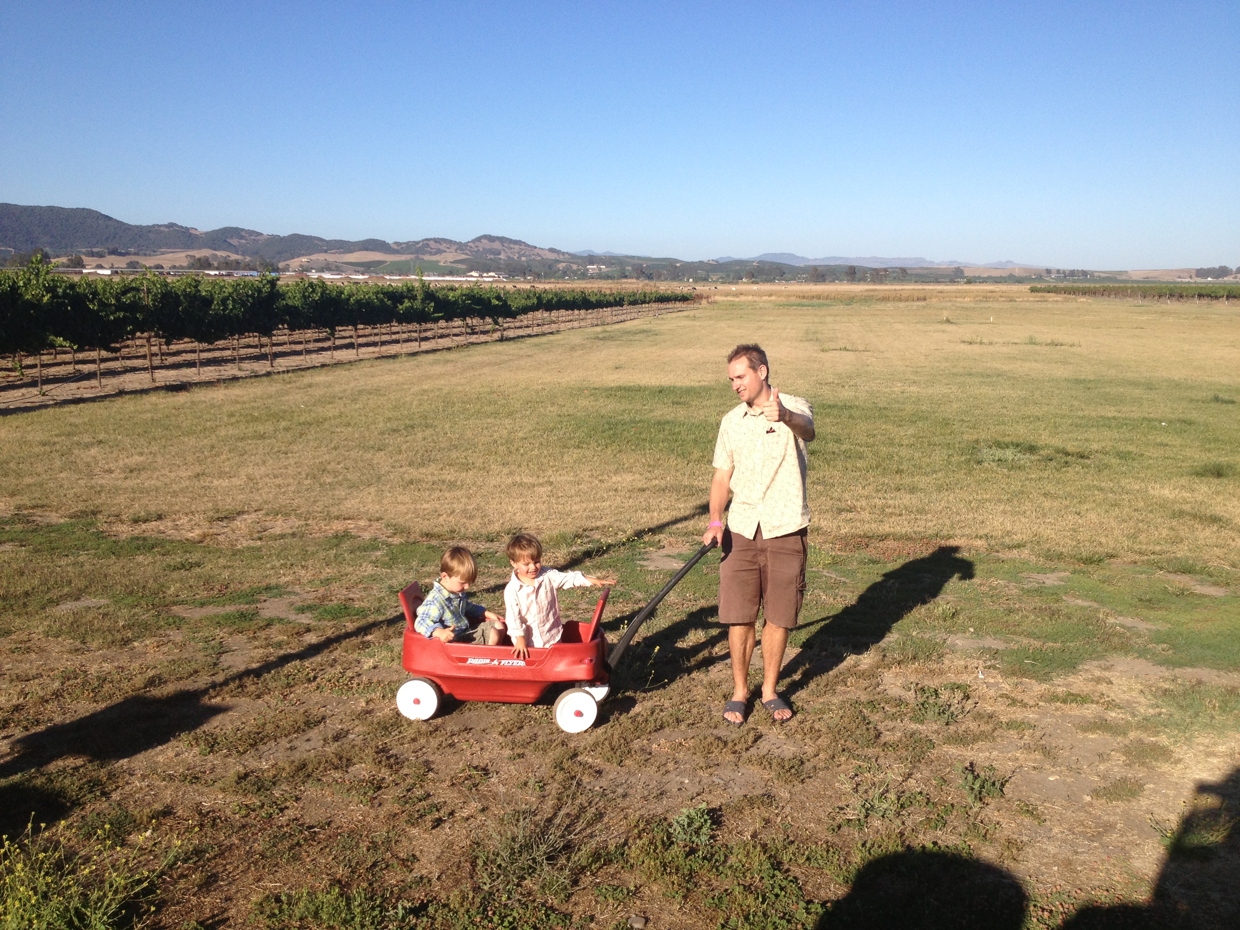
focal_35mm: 35
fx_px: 1254
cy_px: 465
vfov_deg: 40.7
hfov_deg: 52.6
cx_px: 620
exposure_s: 1/1783
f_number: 2.4
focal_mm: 4.28
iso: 50
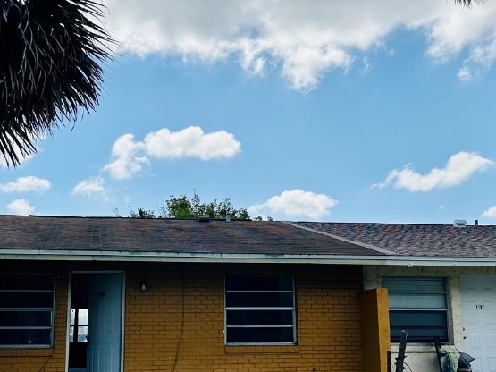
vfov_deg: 30.1
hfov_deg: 39.6
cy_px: 230
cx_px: 208
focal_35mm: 48
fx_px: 688
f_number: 1.5
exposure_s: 1/8000
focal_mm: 5.7
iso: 50
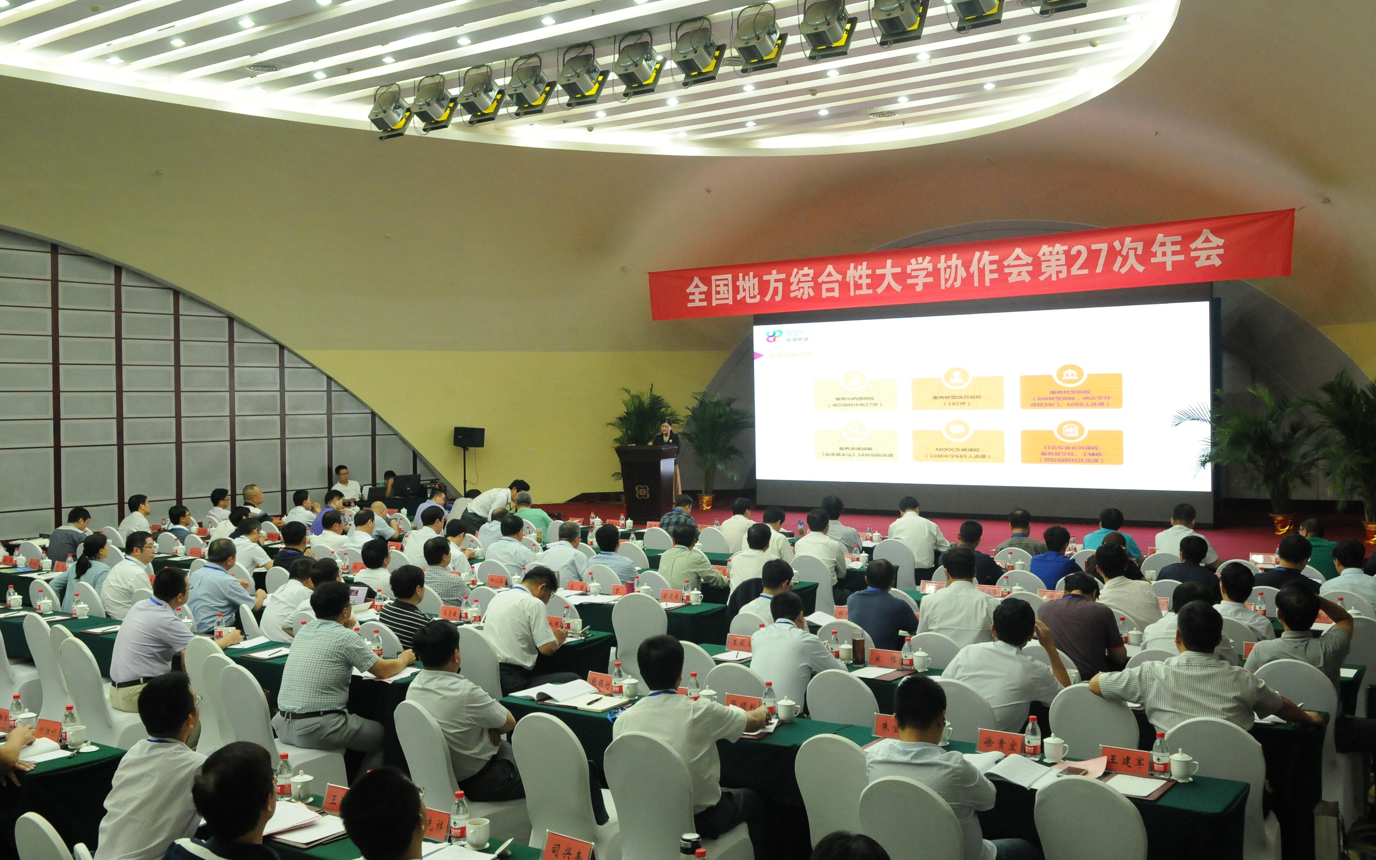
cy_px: 398
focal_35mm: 33
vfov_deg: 38.3
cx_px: 713
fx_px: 1238
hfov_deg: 58.1
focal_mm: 20
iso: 1600
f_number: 4.5
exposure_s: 1/50
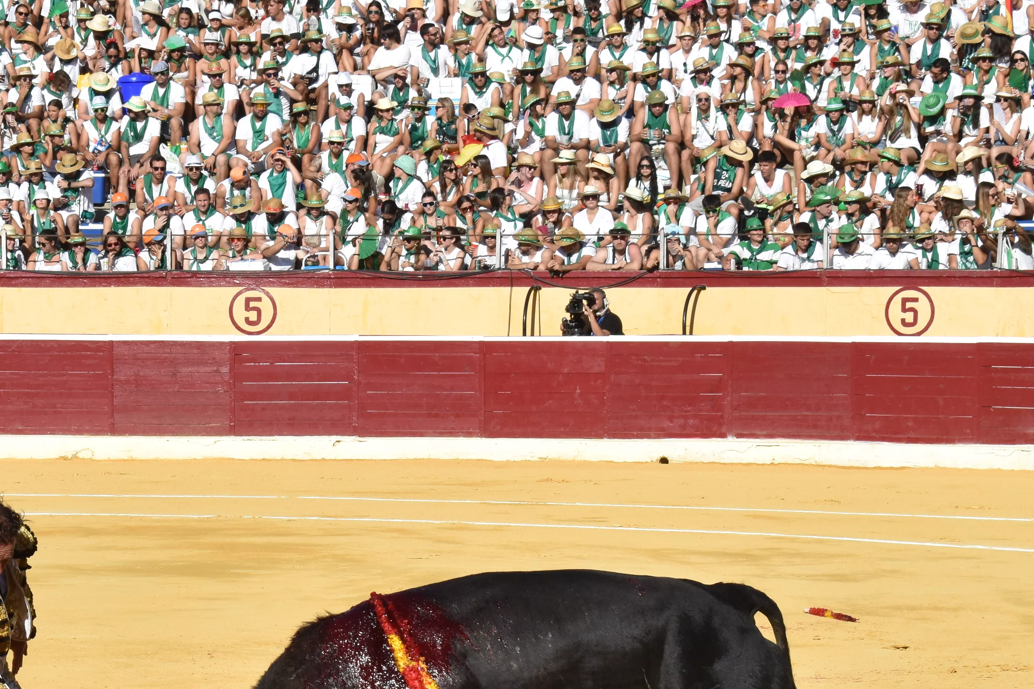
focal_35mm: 154
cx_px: 320
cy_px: 640
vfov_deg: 8.9
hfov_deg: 13.3
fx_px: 4421
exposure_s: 1/640
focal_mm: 55
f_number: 13
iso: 400
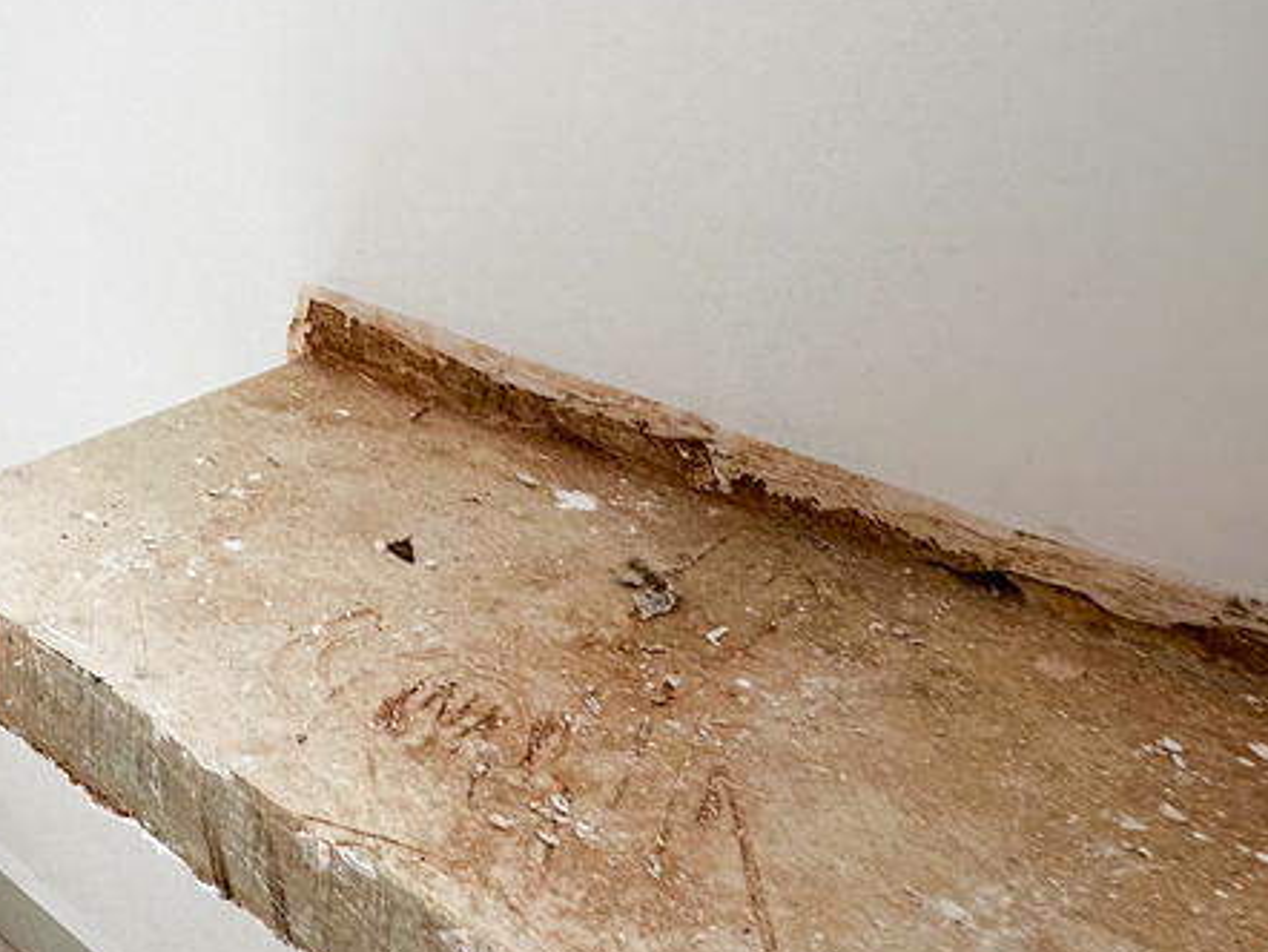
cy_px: -103
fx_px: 1393
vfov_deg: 32.9
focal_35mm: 38
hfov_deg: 40.3
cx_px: -103
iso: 50
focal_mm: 2.22
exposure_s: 1/100
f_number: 2.2
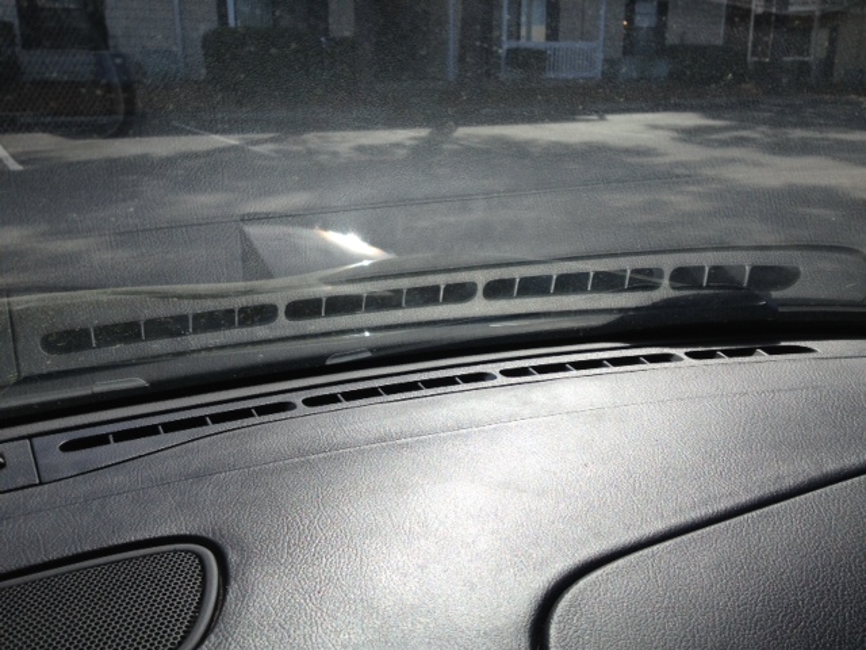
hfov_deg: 52.6
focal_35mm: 35
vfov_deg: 40.7
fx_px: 876
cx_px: 433
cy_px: 325
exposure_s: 1/1727
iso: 50
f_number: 2.4
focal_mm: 4.28
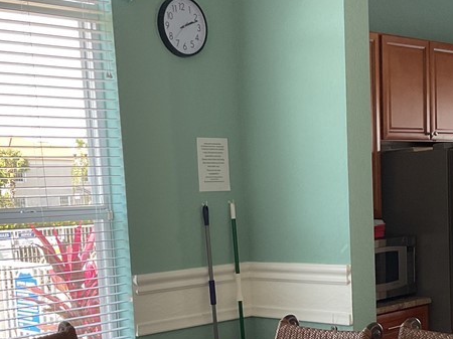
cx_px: 273
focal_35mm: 66
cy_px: 304
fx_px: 863
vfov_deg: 21.7
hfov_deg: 29.3
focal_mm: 3
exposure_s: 1/120
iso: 64
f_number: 1.8
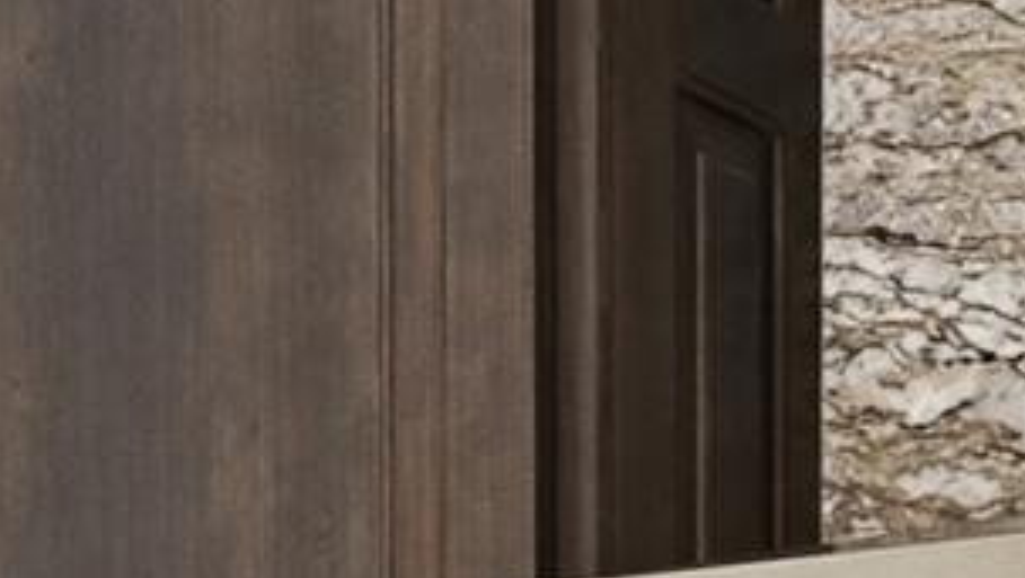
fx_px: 5767
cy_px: 1785
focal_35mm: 212
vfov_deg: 5.4
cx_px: 453
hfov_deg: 10.2
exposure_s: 1/20
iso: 800
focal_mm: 30
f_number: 8
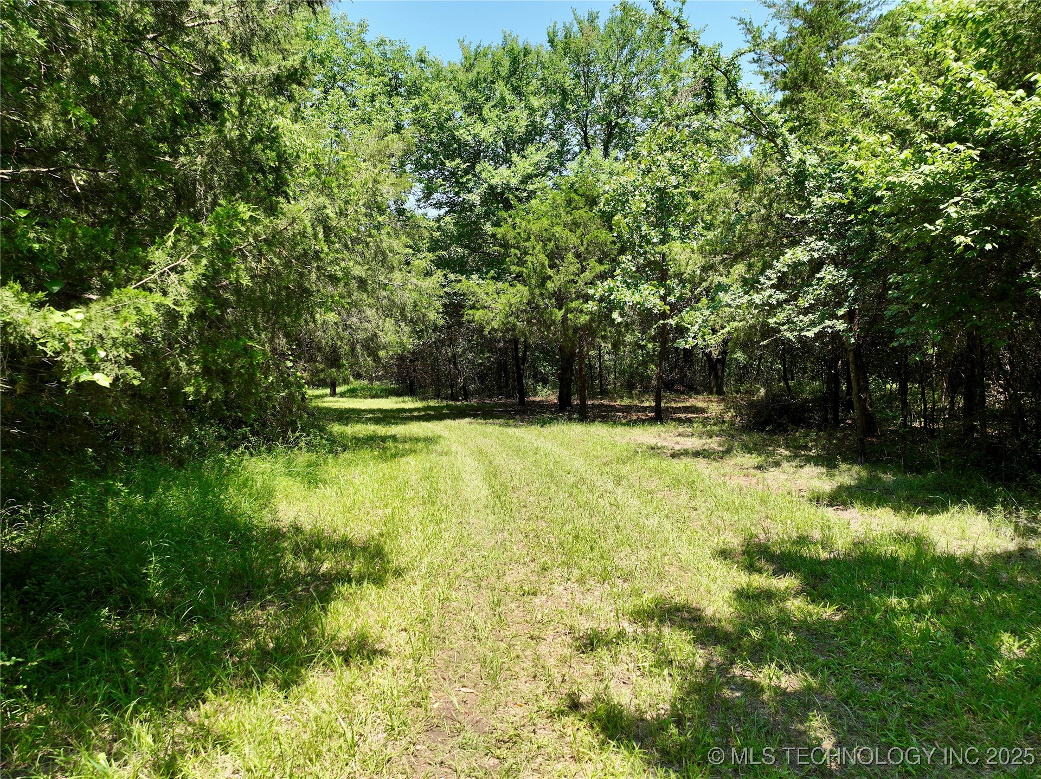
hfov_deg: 71.6
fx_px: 721
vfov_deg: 56.8
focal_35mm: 24
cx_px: 520
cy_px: 390
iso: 130
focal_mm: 12.29
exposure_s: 1/1000
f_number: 2.8
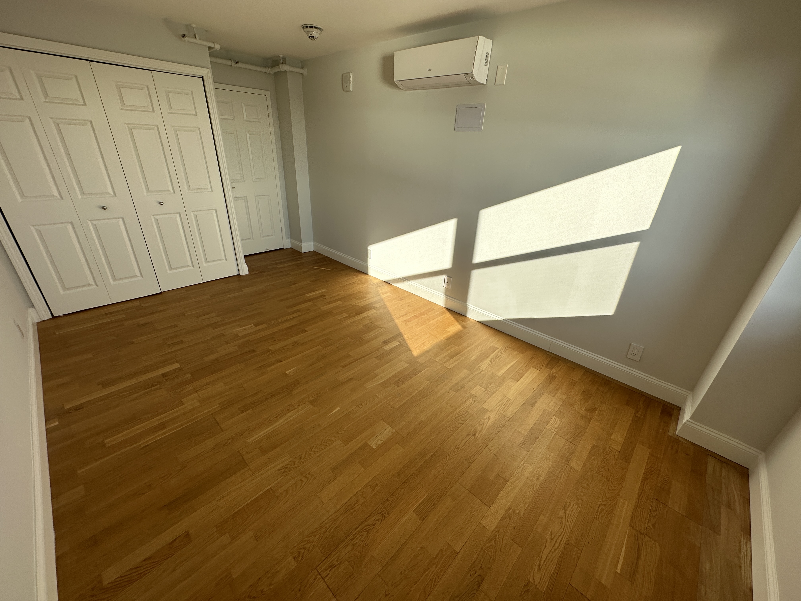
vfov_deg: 85.7
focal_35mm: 14
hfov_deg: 102.1
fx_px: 324
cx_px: 400
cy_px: 300
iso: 40
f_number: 2.2
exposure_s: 1/801
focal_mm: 2.22
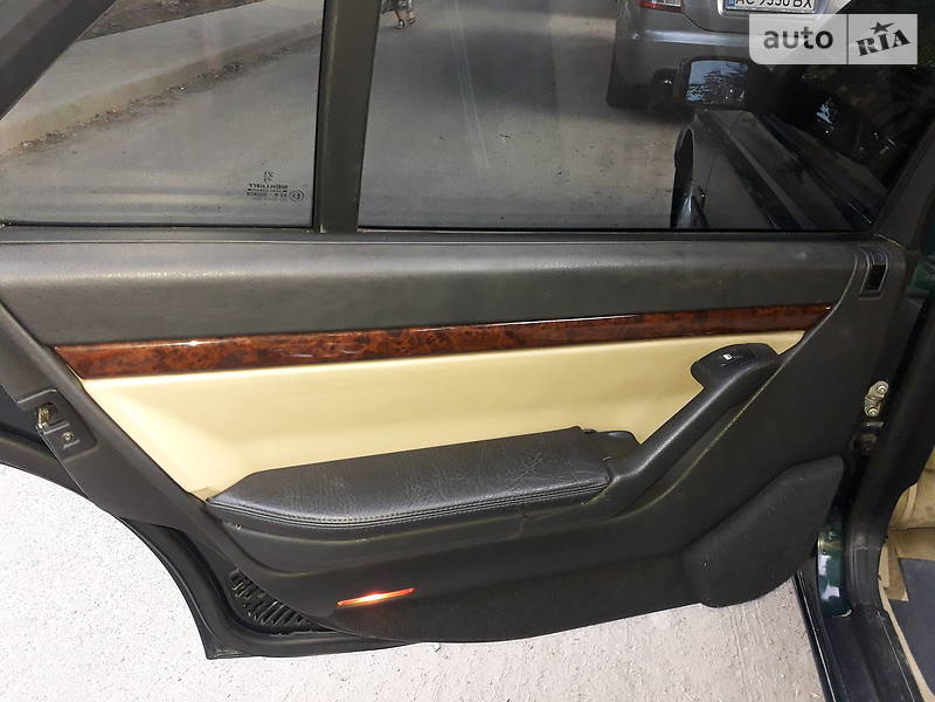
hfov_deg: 63.4
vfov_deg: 49.7
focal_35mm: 28
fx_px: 756
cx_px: 468
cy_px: 351
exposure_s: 1/33
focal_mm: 3.7
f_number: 1.9
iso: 200
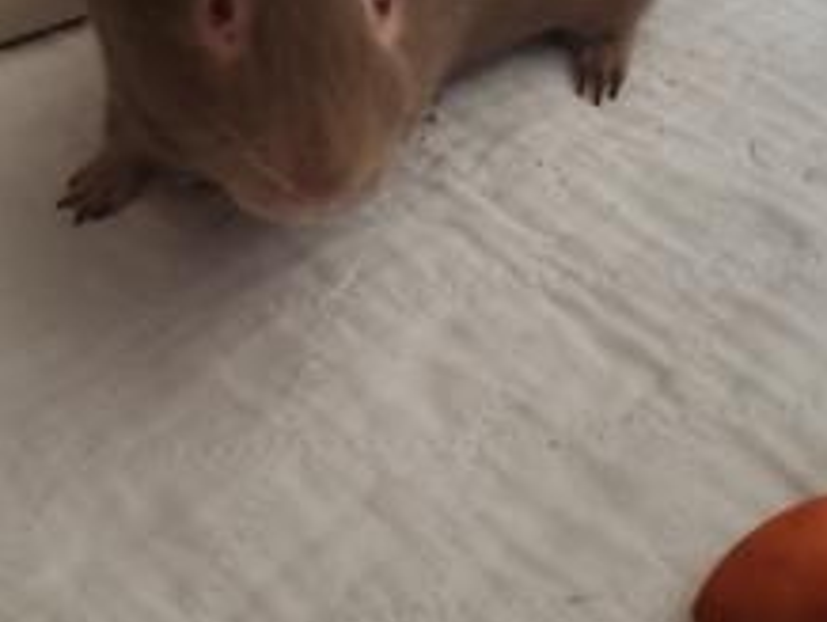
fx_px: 1196
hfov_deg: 38.1
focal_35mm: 50
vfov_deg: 27.8
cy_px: 36
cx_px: 429
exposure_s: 1/20
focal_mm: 4.3
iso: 640
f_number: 1.5
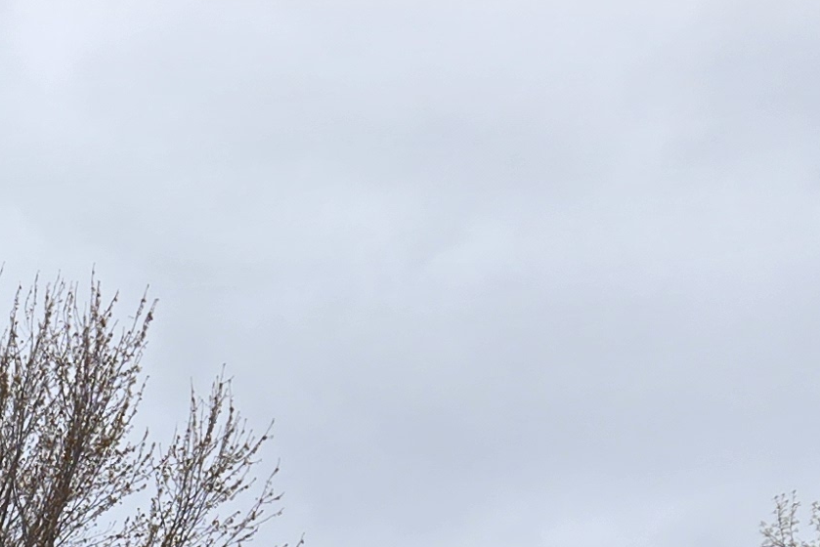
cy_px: 1240
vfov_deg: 10.6
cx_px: -526
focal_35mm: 114
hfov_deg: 15.9
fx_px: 2597
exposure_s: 1/859
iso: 25
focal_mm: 5.4
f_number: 1.8
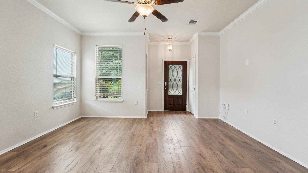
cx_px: 153
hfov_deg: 103.0
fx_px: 123
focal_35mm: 15
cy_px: 85
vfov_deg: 70.5
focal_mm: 14
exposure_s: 1/15
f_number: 8
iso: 320
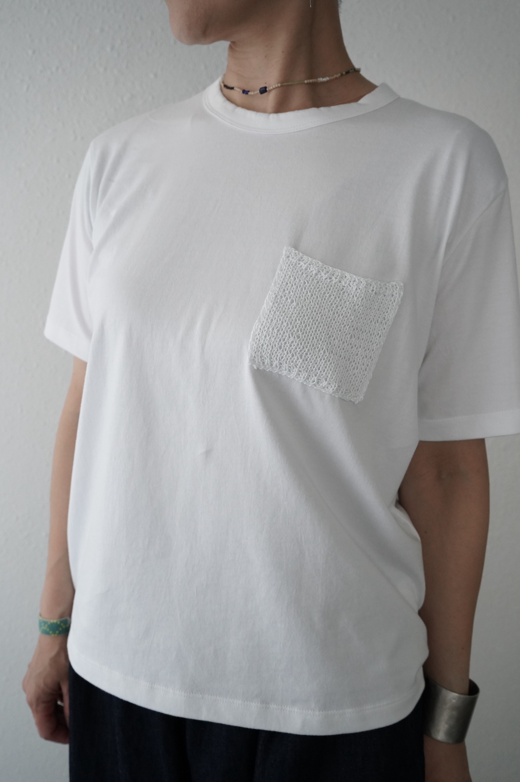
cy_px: 391
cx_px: 260
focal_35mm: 32
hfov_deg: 41.0
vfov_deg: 58.8
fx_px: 695
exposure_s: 1/200
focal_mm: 32
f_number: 6.3
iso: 4000
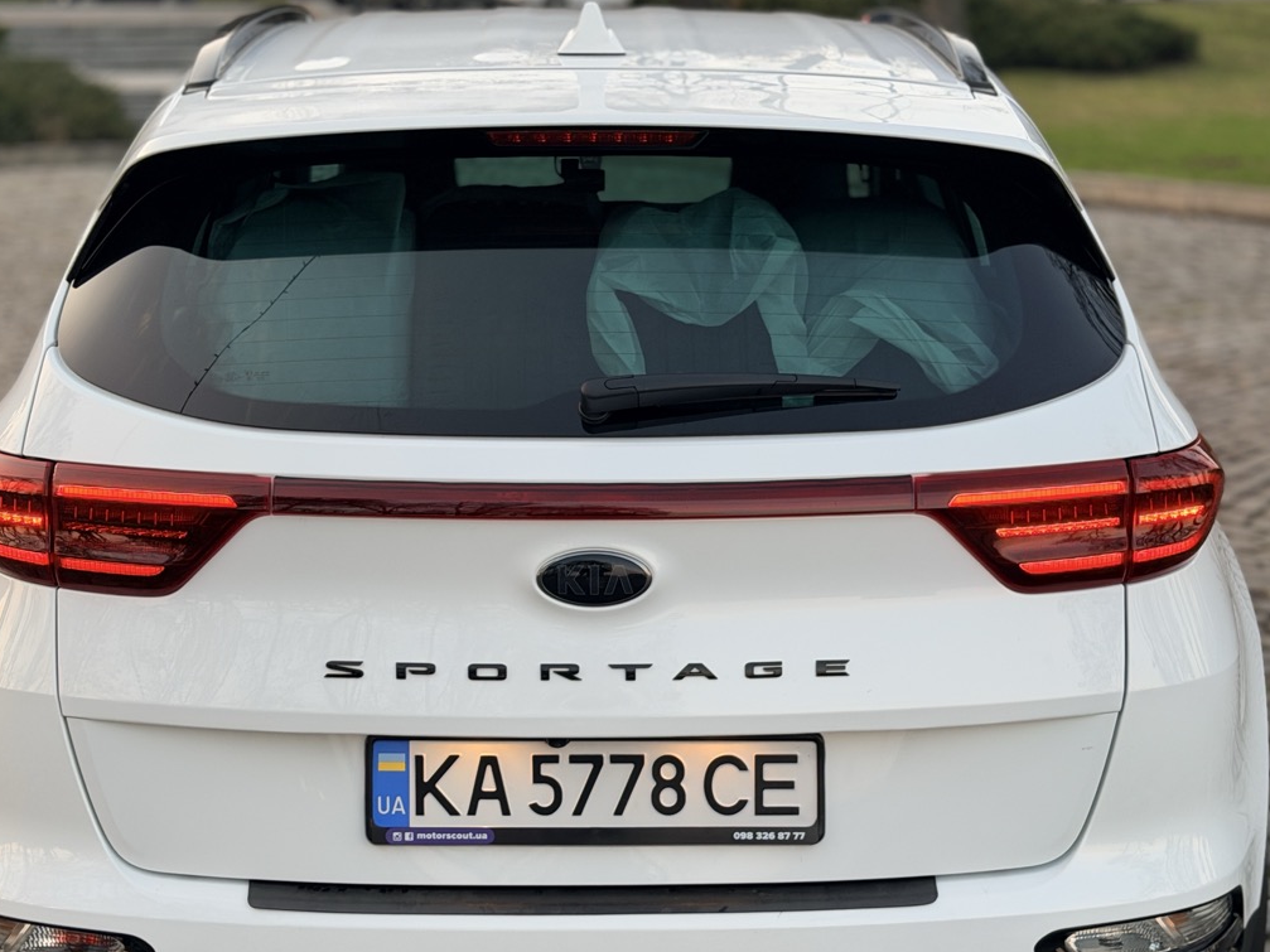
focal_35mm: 61
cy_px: 570
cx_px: 608
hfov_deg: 31.7
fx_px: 2238
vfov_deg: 24.0
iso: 80
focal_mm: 6.76
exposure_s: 1/236
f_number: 1.78
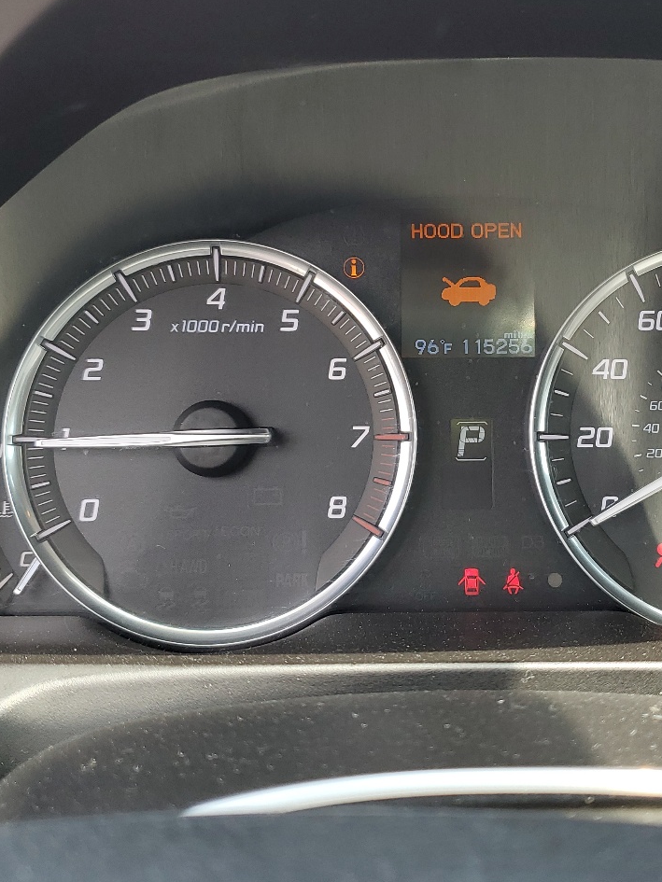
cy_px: 376
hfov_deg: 32.6
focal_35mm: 44
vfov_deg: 42.8
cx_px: 443
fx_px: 1122
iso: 50
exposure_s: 1/179
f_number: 1.5
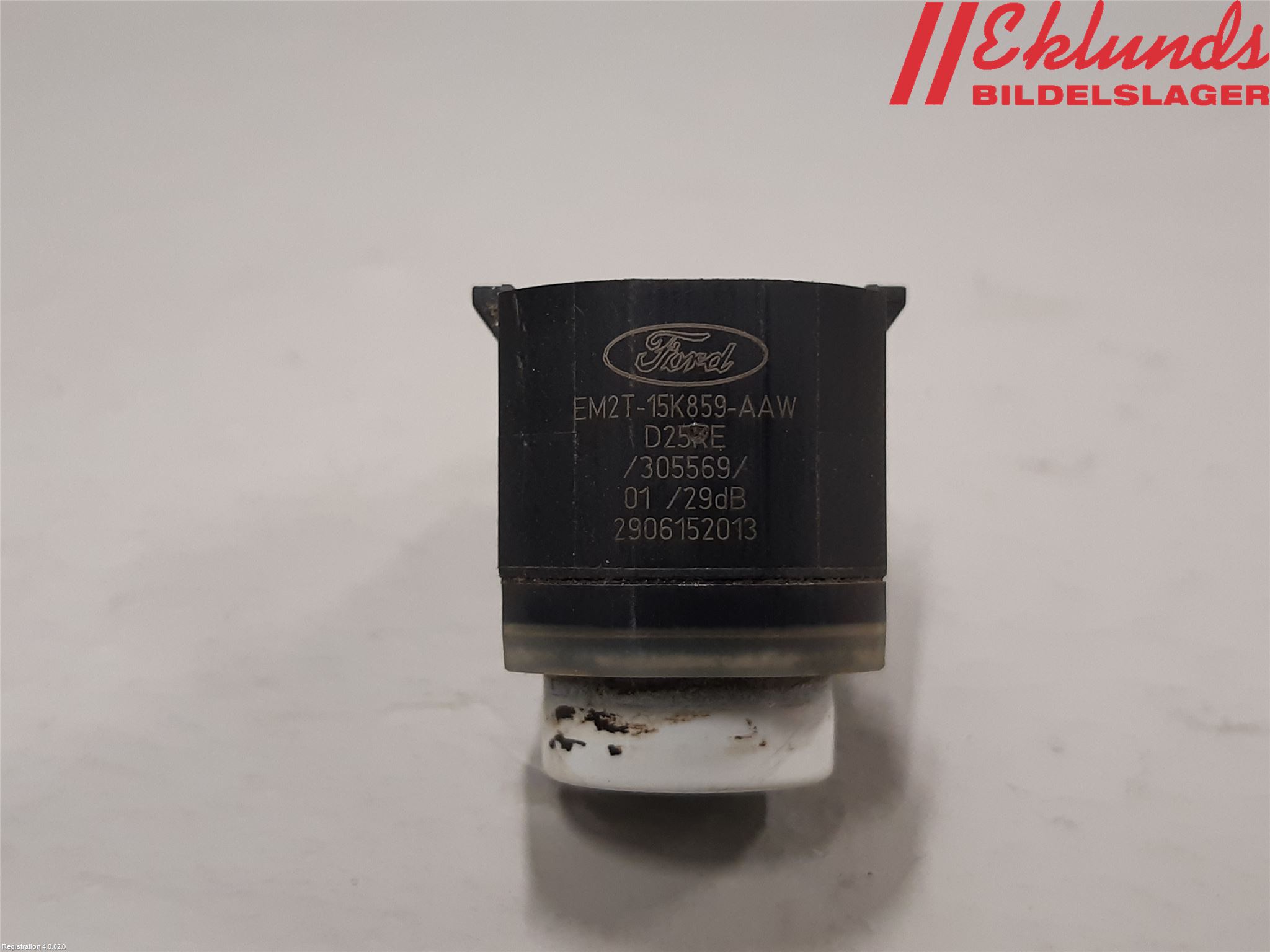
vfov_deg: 53.1
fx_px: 954
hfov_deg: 67.3
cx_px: 635
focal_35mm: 26
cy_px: 476
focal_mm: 3.93
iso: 125
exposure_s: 1/50
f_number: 1.7
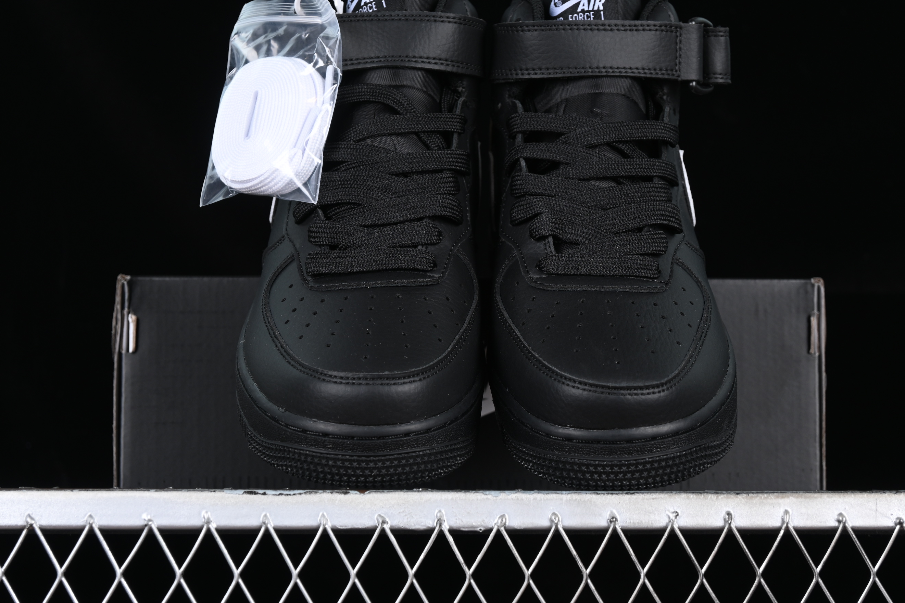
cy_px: 302
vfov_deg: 17.3
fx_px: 1986
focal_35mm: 79
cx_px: 466
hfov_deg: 25.7
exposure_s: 1/60
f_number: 6.3
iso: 160
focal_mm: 50
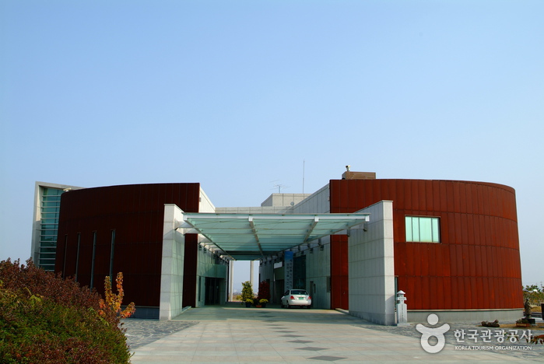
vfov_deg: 37.0
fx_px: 545
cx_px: 272
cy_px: 182
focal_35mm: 36
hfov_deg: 53.1
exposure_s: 1/250
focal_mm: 24
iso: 100
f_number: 6.7
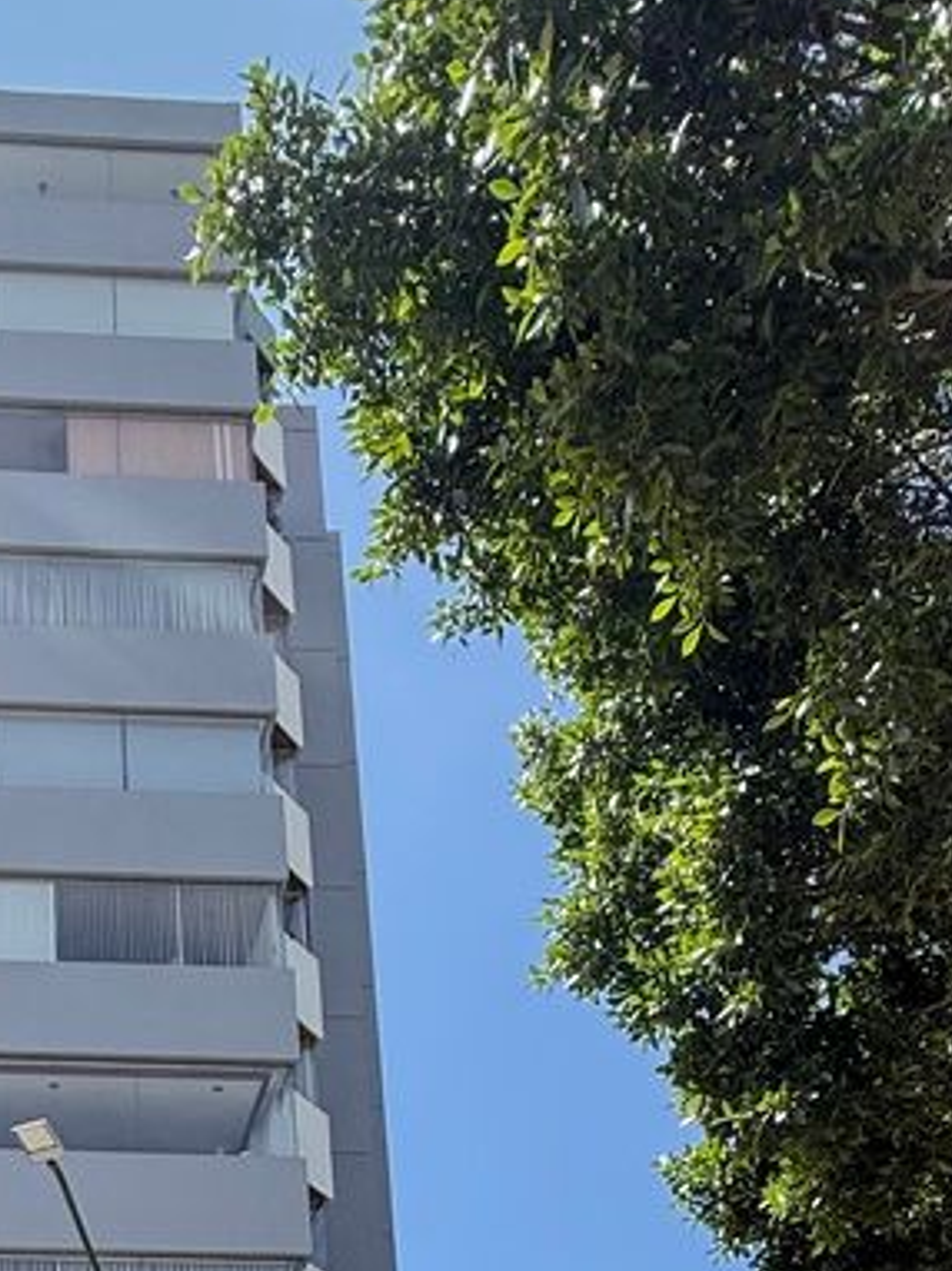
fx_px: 1615
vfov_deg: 33.7
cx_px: 17
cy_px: 1570
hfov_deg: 30.7
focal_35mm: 44
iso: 64
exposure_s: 1/751
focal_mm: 2.22
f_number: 2.2
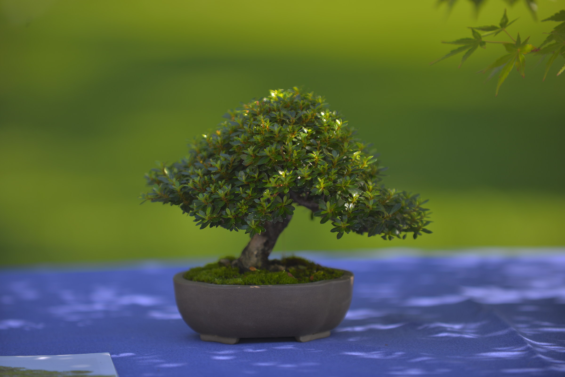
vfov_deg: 6.9
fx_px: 3139
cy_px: 188
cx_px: 282
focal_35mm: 200
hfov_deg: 10.3
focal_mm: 200
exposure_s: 1/250
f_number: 3.2
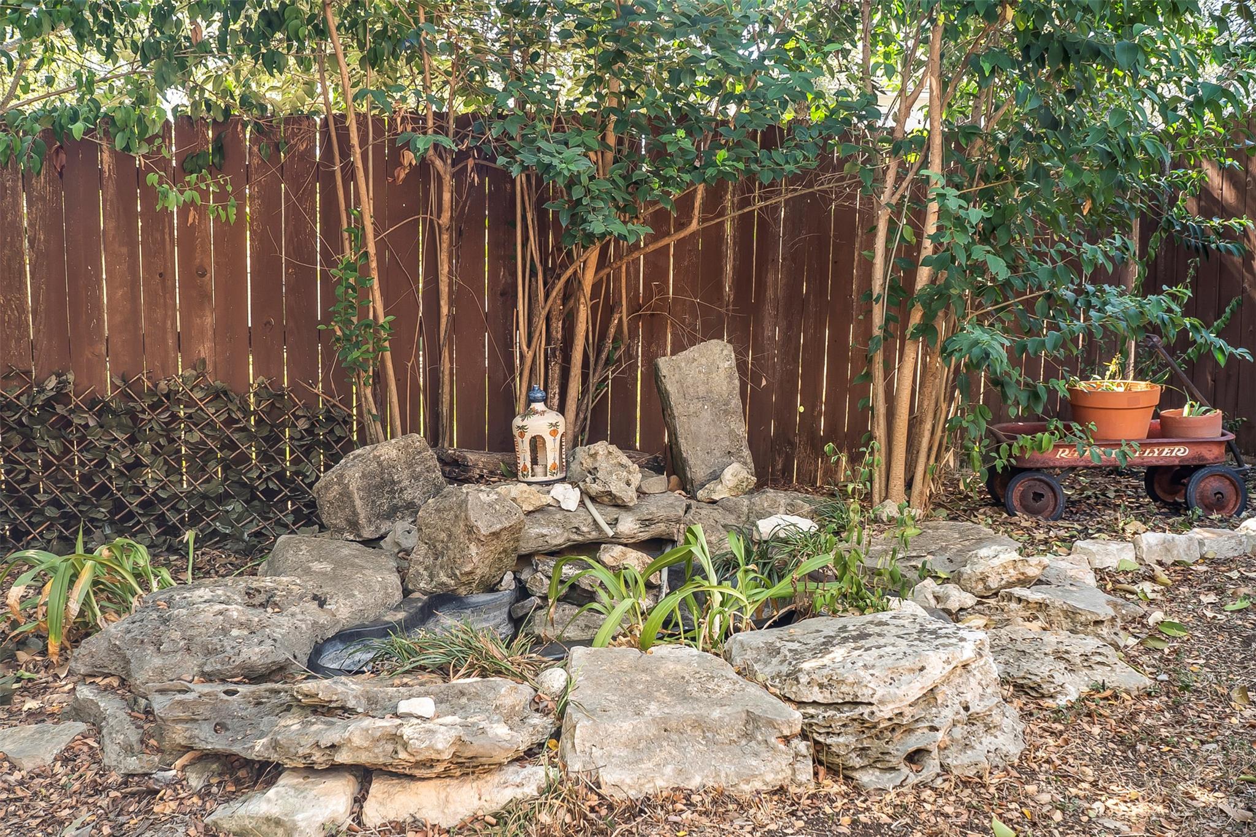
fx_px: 942
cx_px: 628
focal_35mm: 27
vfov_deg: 47.9
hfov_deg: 67.4
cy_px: 418
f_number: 8
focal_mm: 18
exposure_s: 1/10
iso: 200
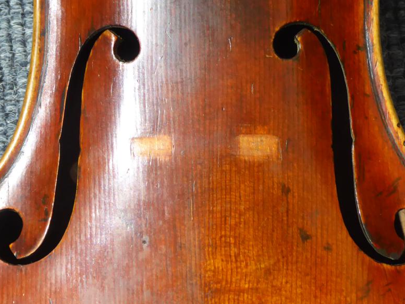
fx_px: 900
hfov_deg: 25.3
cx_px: 210
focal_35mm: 77
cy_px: 146
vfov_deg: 19.1
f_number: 3.9
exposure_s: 1/20
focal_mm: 7.8
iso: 400
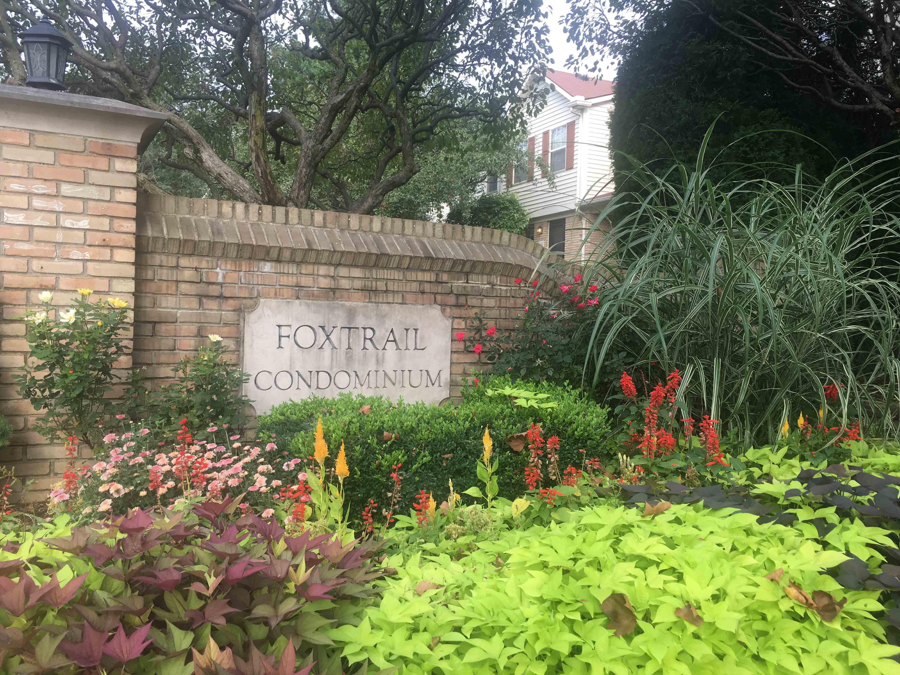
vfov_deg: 48.2
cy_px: 338
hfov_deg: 61.7
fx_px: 754
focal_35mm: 29
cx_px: 450
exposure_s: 1/150
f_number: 2.2
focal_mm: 4.15
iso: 25
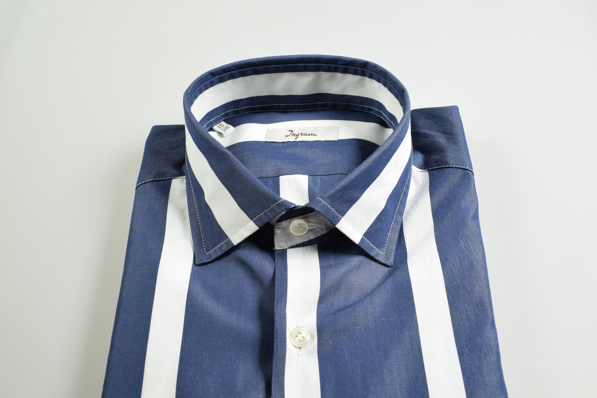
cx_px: 298
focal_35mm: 44
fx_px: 721
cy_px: 199
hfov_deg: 45.0
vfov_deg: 30.9
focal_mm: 29
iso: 800
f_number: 13
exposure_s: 1/100
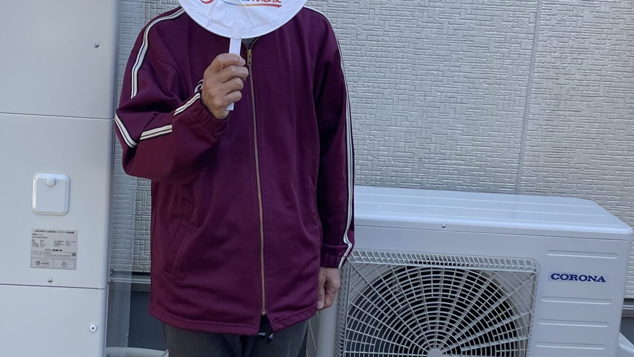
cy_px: 114
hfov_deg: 37.7
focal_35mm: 55
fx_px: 925
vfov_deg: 21.7
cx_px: 249
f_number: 1.6
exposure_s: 1/602
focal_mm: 4.2
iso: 32
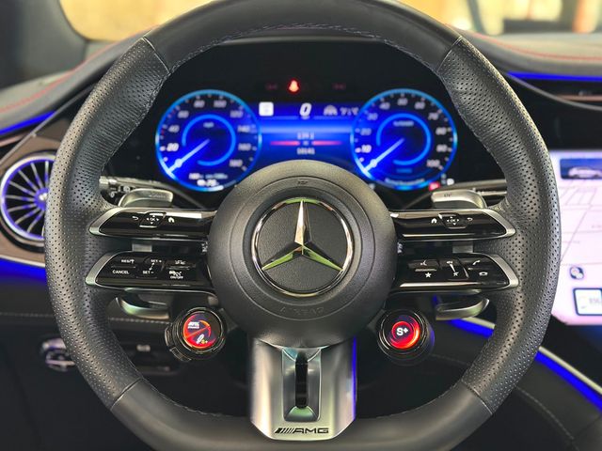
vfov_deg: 30.3
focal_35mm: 48
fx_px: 835
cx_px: 301
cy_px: 226
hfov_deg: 39.7
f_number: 1.78
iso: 400
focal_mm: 6.86
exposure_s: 1/36
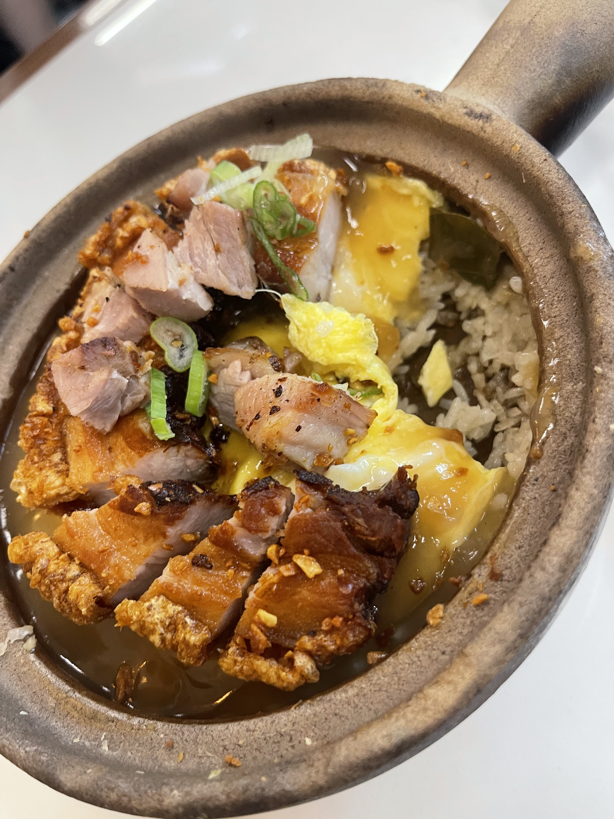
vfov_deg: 69.4
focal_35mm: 25
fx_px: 591
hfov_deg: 54.9
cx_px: 307
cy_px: 410
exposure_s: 1/50
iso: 250
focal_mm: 5.1
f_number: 1.6
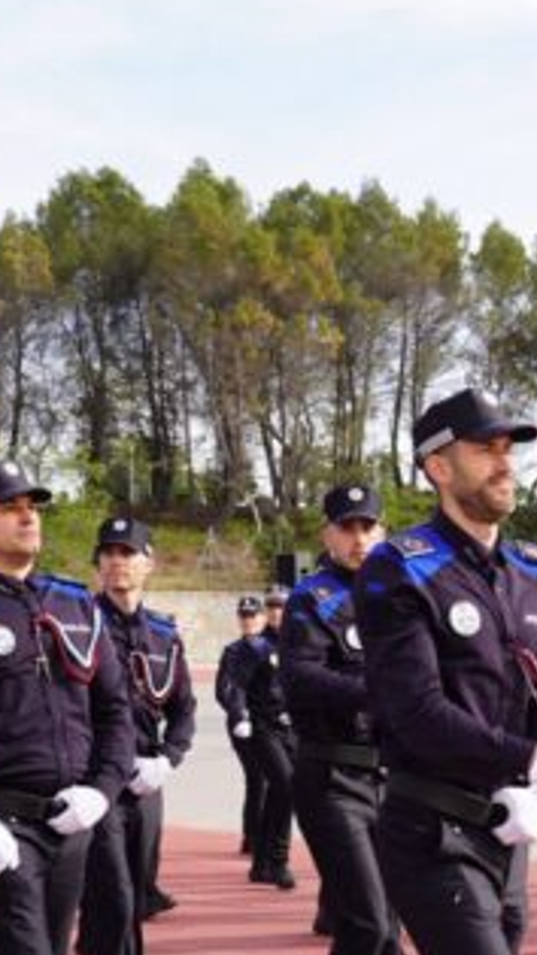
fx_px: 1875
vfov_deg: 28.1
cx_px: 634
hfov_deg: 15.7
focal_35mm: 74
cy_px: 737
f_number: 5
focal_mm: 29
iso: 100
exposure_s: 1/250
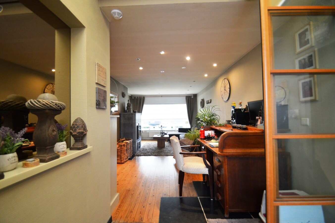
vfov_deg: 77.2
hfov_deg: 100.4
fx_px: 139
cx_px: 168
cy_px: 112
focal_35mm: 15
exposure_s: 1/60
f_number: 3.5
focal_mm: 10
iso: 720
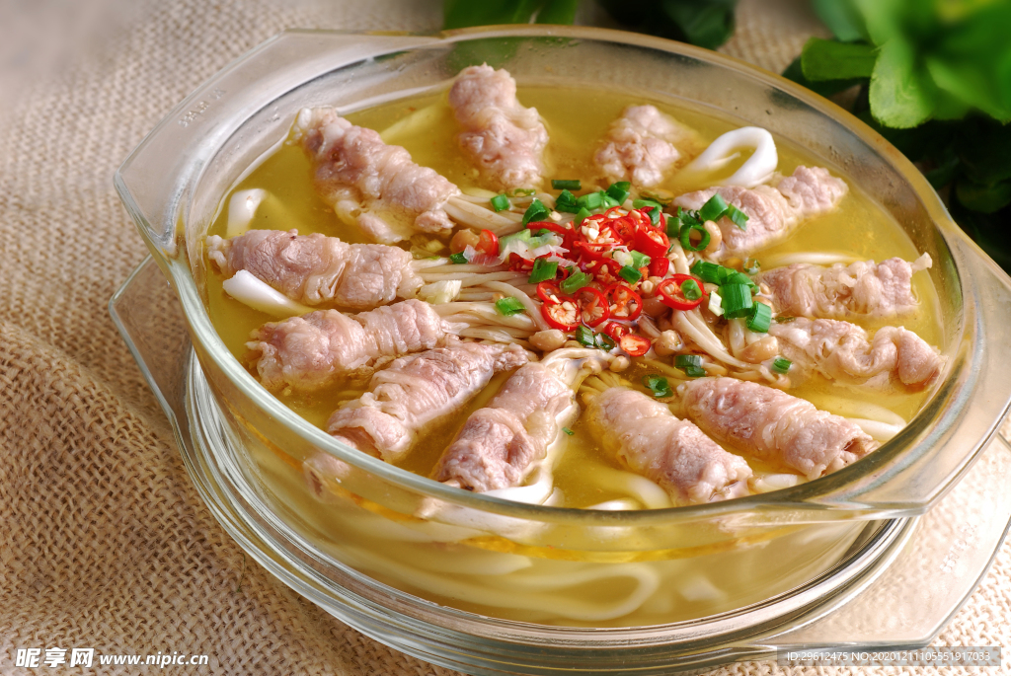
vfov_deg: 15.2
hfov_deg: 22.6
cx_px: 506
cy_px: 338
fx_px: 2530
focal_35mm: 90
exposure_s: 1/160
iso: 100
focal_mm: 60
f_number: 11
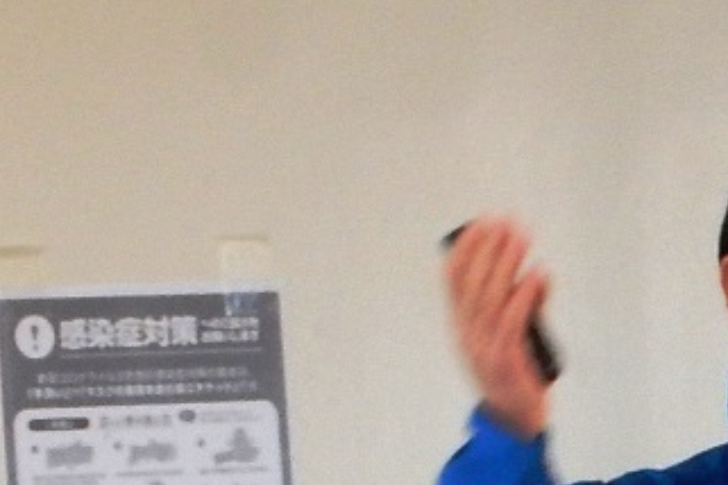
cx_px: 604
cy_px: 720
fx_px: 6491
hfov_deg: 6.4
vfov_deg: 4.3
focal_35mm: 321
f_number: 4.5
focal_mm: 13
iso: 250
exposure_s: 1/30
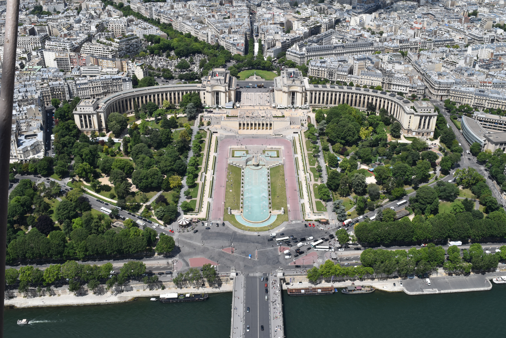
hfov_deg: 53.1
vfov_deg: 36.9
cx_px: 253
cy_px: 169
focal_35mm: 36
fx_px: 506
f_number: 10
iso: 200
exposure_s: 1/400
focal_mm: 24
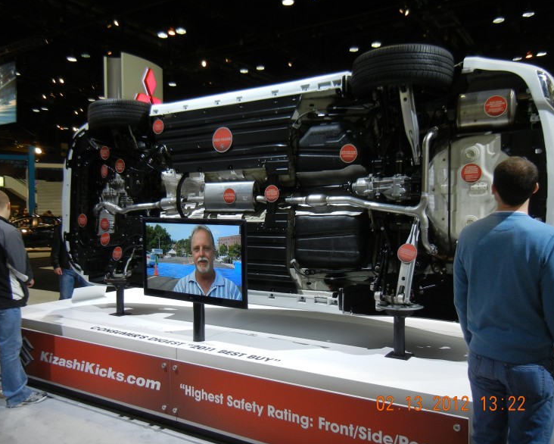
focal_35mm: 32
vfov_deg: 45.8
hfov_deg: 55.6
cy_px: 224
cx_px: 260
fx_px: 525
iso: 211
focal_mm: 5.4
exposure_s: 1/60
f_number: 3.5
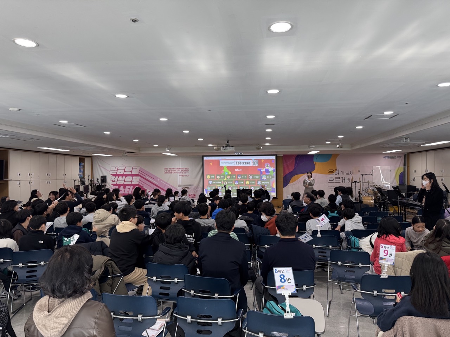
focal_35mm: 24
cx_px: 225
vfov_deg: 56.8
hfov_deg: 71.6
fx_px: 312
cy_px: 168
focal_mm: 6.76
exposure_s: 1/120
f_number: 1.78
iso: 100
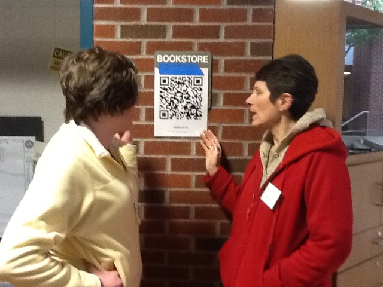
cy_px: 144
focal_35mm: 32
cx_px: 192
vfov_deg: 44.2
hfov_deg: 56.8
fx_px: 354
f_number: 2.4
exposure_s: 1/20
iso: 400
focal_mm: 2.03
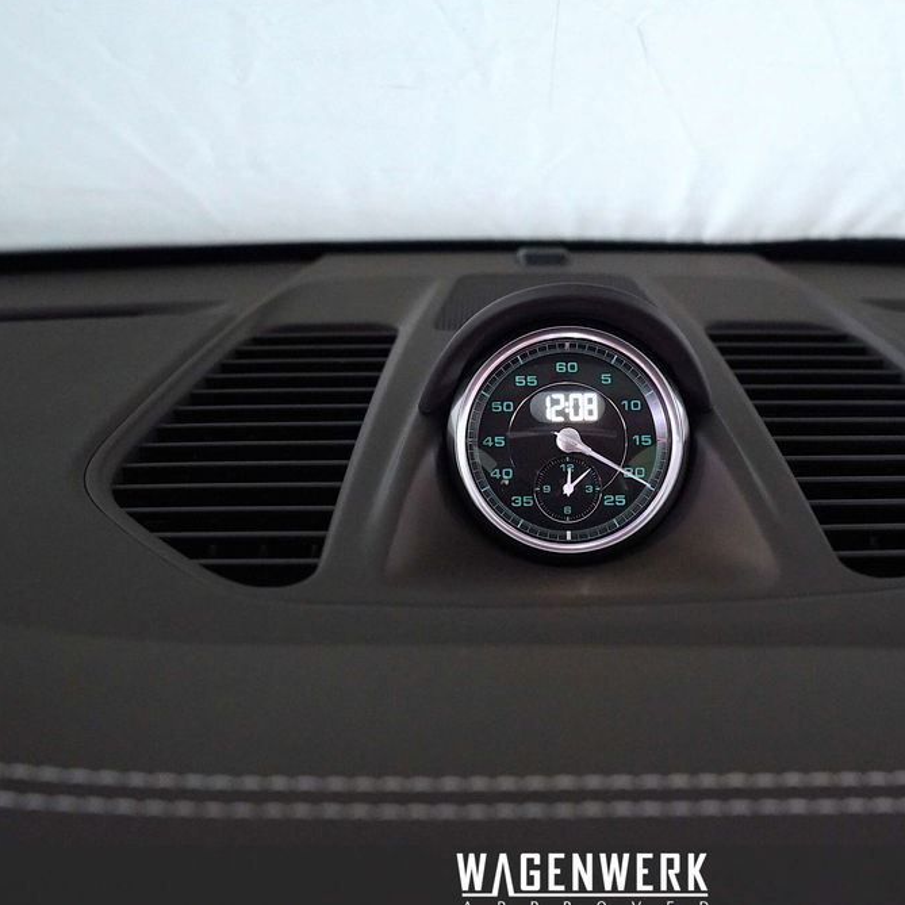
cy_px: 455
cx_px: 582
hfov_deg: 32.1
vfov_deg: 32.3
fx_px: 1565
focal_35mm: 53
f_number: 6.3
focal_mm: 40.7
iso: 12800
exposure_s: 1/10
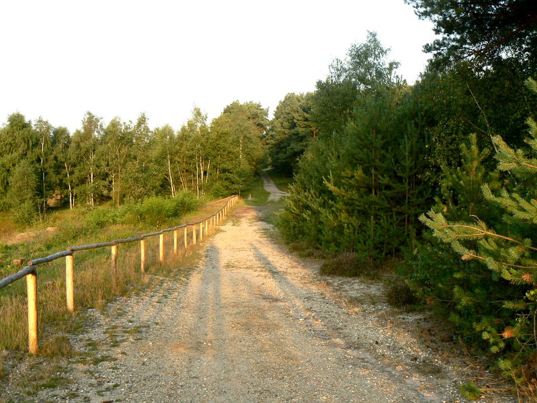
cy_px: 202
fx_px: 558
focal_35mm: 36
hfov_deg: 51.4
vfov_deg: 39.7
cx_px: 268
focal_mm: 6
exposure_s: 1/100
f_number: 5.6
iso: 80
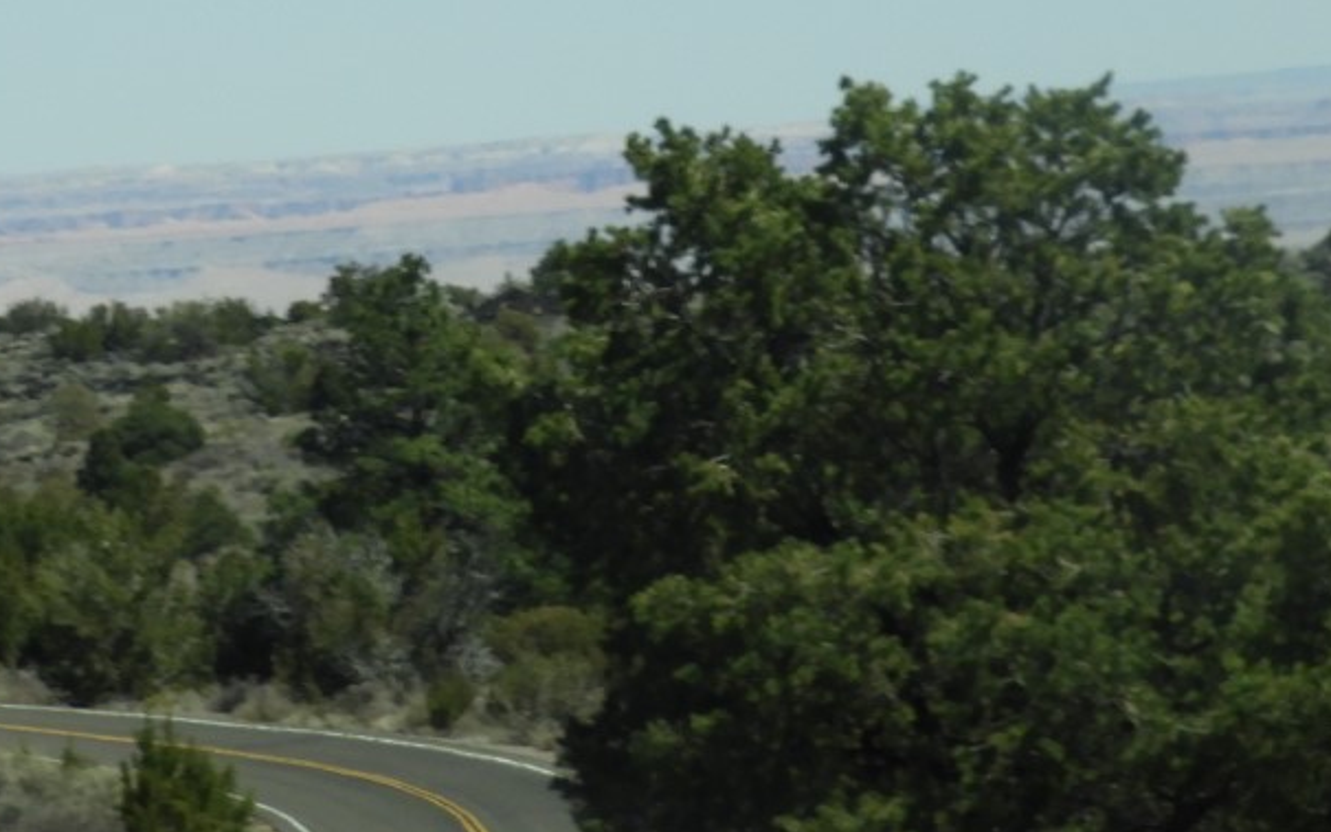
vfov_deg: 3.9
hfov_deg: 6.2
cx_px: 217
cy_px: -81
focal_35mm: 340
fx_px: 12335
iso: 100
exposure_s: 1/640
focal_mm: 24.2
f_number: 5
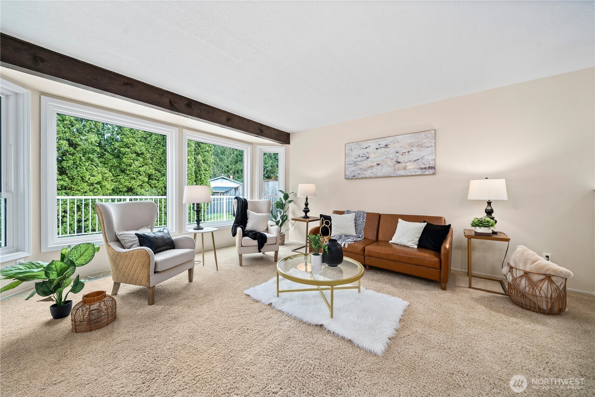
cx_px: 298
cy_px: 198
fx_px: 215
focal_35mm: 13
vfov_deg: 85.4
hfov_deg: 108.3
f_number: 6.7
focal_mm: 13
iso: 1000
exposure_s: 1/15
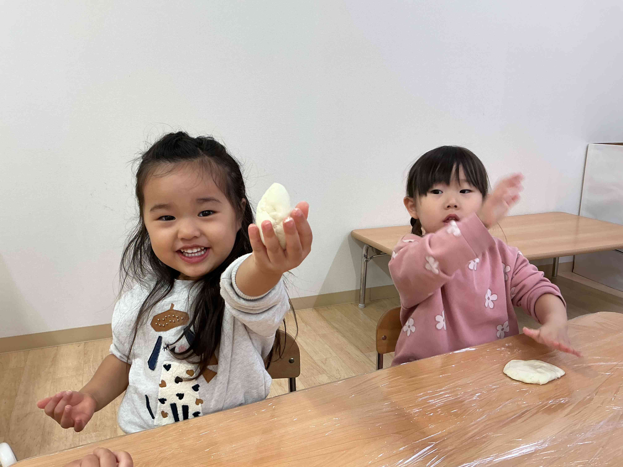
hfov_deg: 61.7
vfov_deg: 48.2
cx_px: 312
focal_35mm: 29
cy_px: 234
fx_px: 522
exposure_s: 1/60
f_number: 1.8
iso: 40
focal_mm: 3
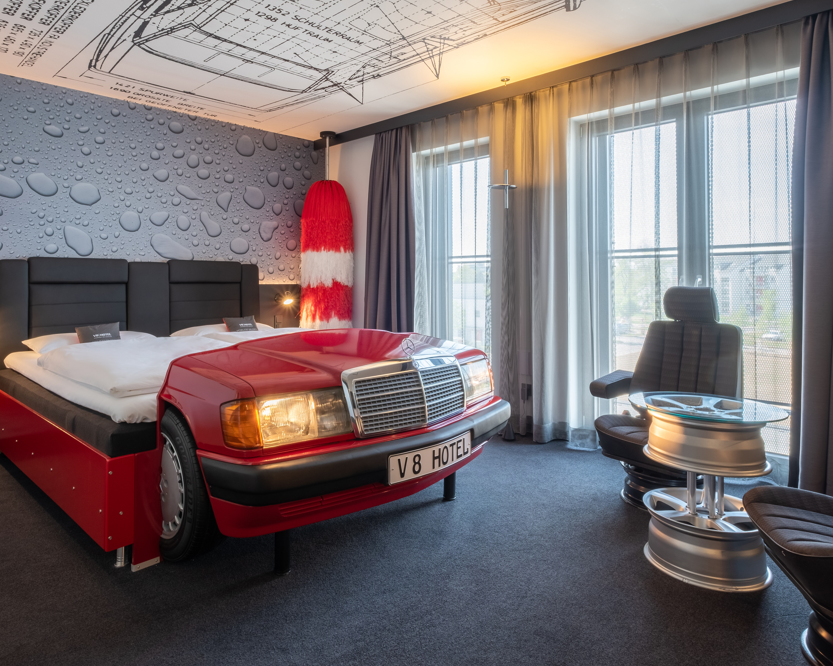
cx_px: 387
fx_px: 493
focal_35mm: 20
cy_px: 333
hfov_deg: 80.3
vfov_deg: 68.1
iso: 200
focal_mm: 11.5
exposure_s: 1/5
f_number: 11
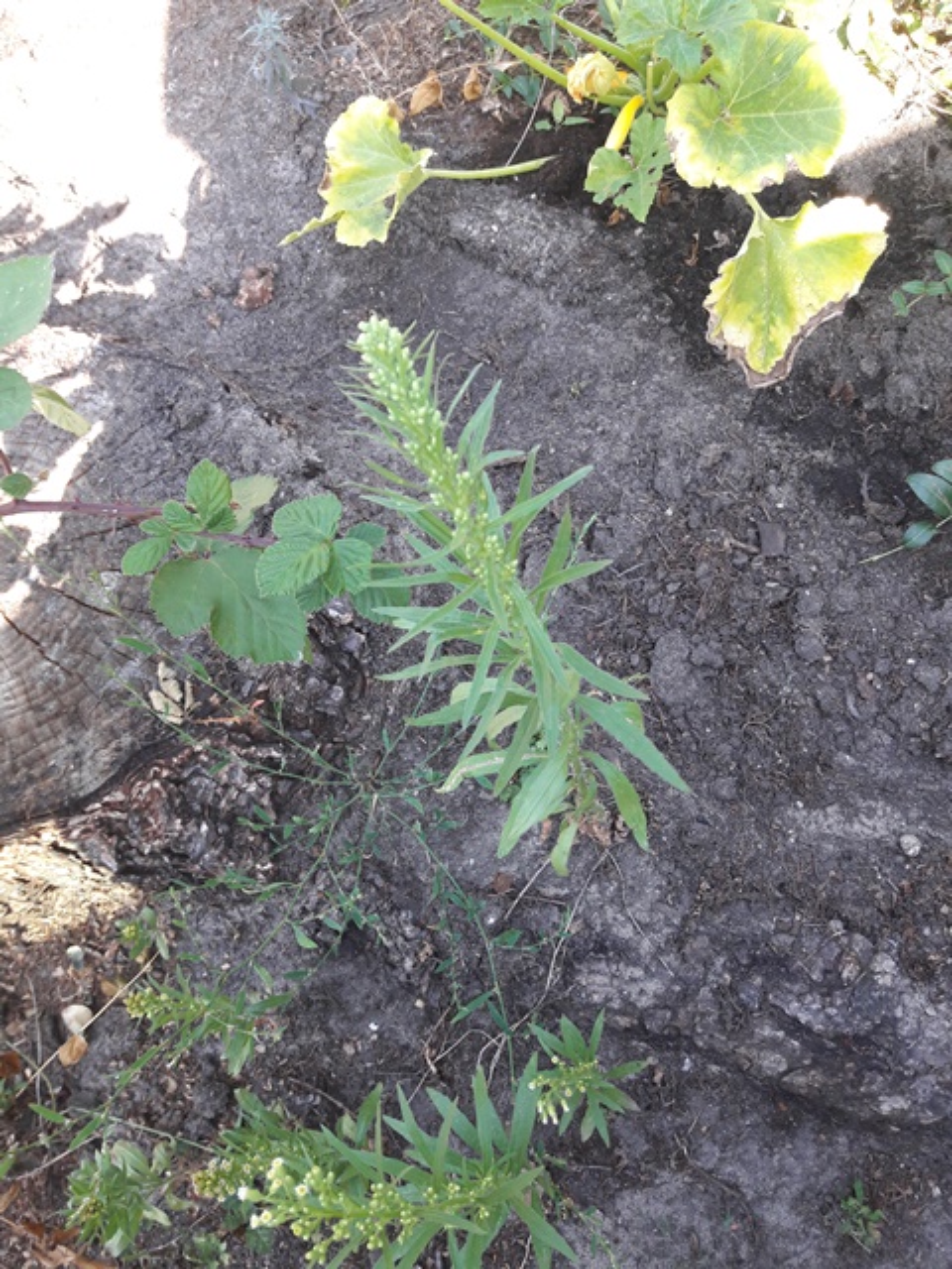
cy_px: 634
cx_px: 476
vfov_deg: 63.4
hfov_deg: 49.7
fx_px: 1027
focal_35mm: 28
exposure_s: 1/100
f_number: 1.9
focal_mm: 3.7
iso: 50
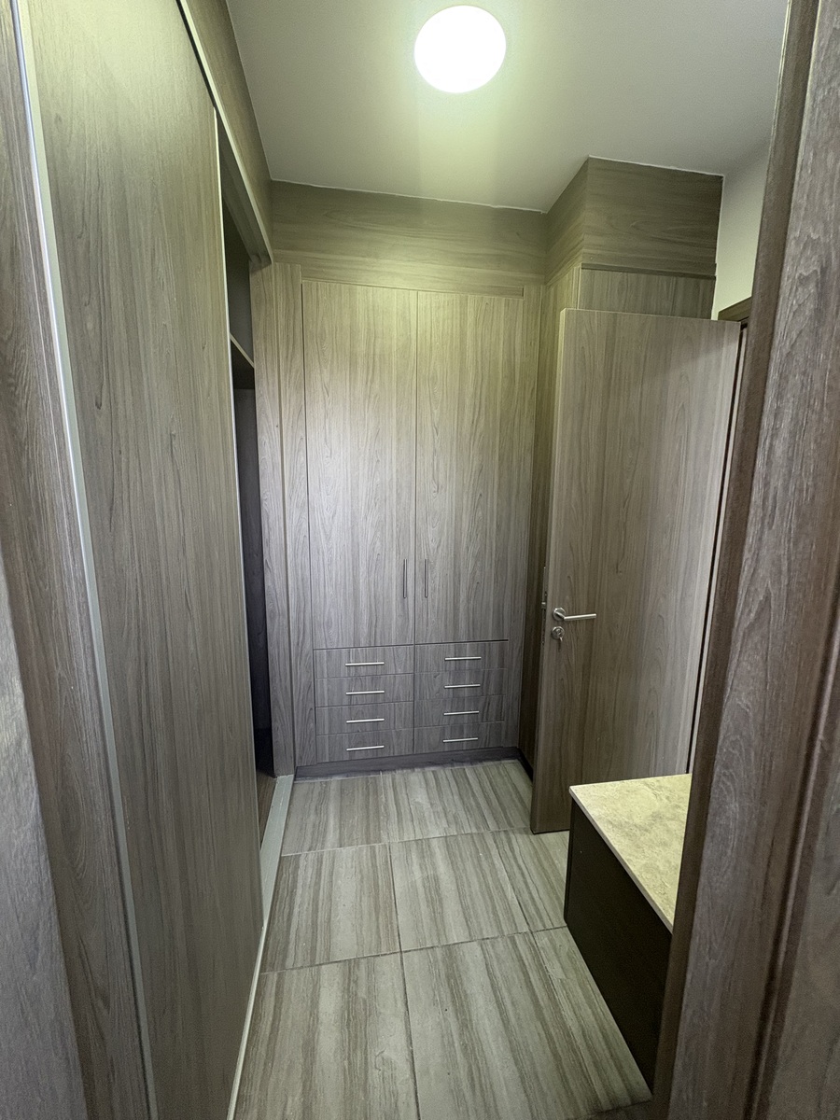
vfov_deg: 102.1
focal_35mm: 14
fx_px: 453
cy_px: 560
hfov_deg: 85.7
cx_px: 420
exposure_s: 1/60
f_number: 2.2
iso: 200
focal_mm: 2.22
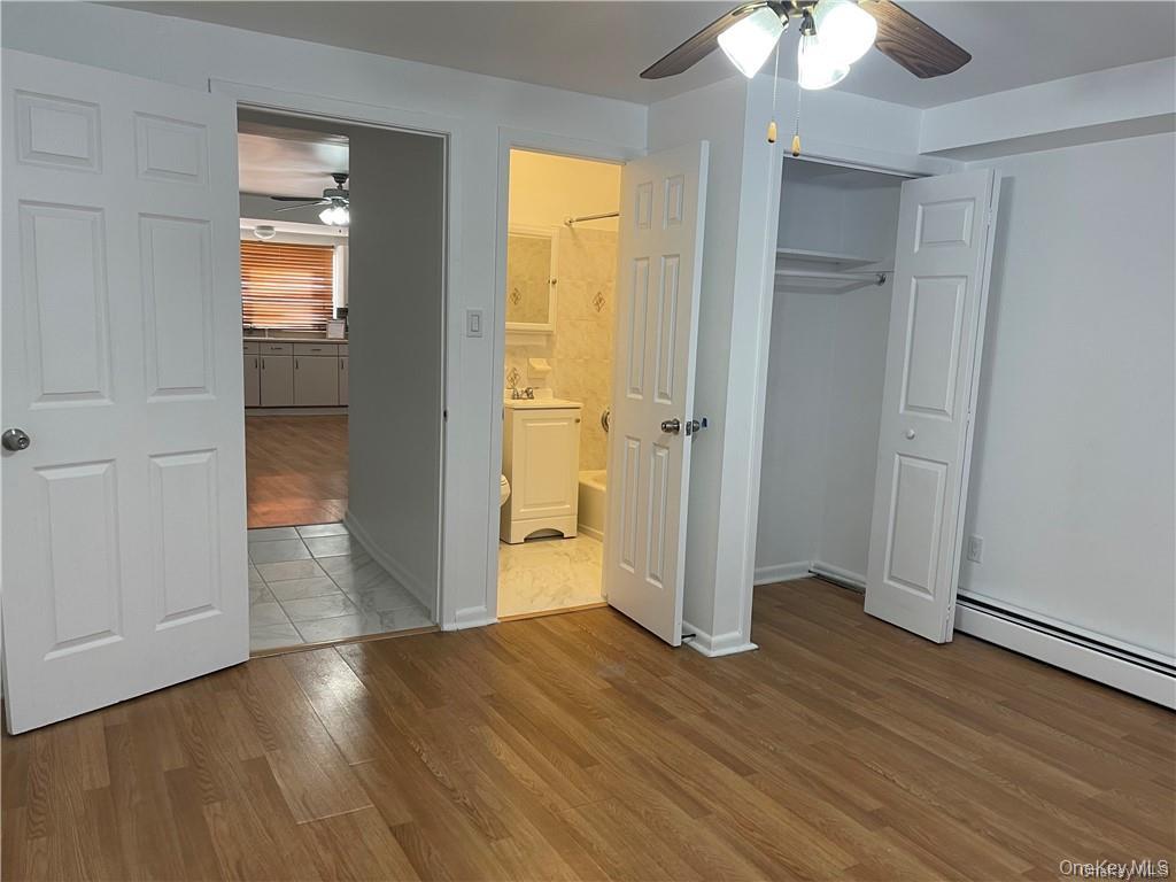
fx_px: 883
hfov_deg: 67.3
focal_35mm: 26
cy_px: 441
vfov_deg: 53.1
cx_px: 588
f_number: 1.6
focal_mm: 5.1
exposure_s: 1/60
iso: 80
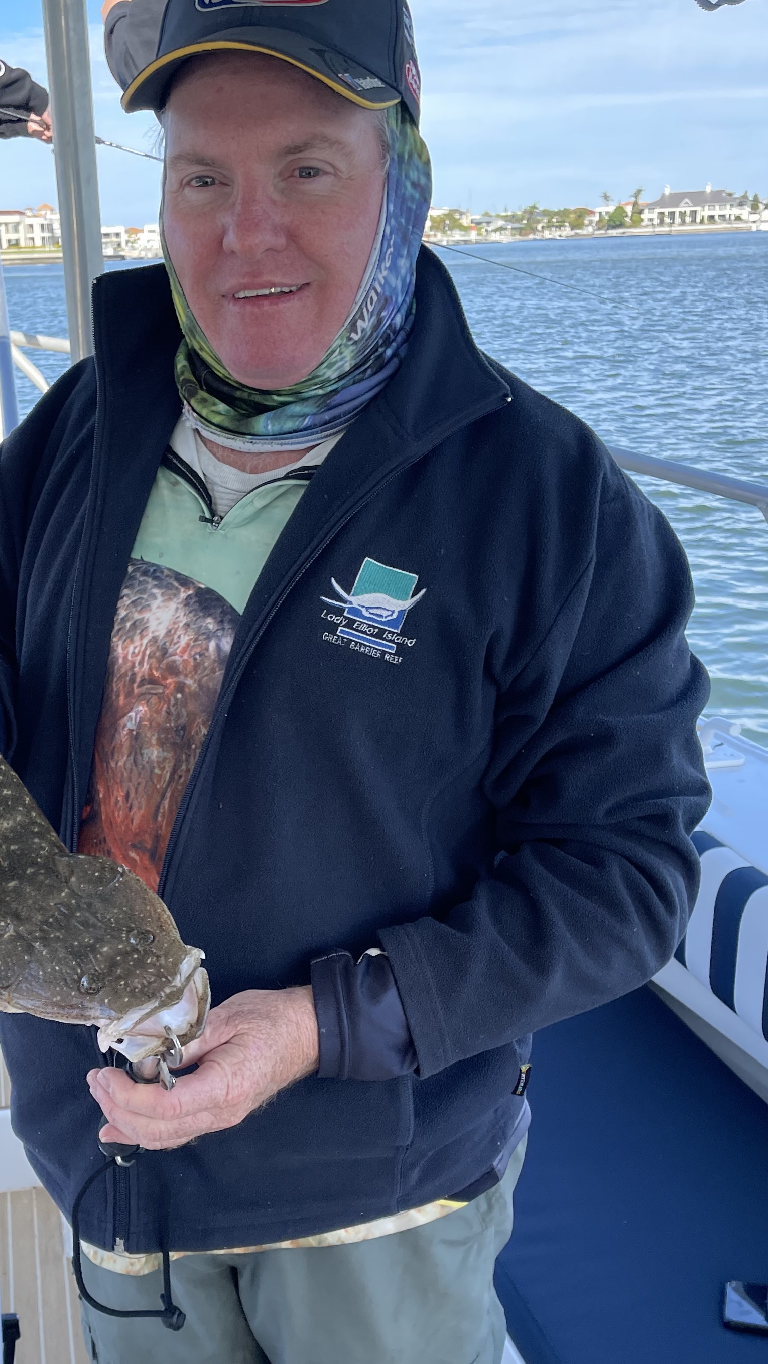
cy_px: 886
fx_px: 1520
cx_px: 267
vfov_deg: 47.7
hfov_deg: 28.2
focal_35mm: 42
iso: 32
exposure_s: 1/779
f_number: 1.6
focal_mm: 4.2
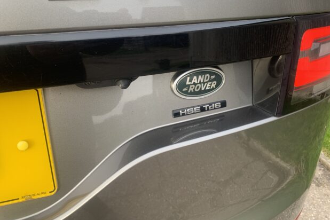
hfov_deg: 65.5
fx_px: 257
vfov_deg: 46.4
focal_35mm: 28
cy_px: 102
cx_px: 170
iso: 32
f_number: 1.8
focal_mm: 4.25
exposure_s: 1/121
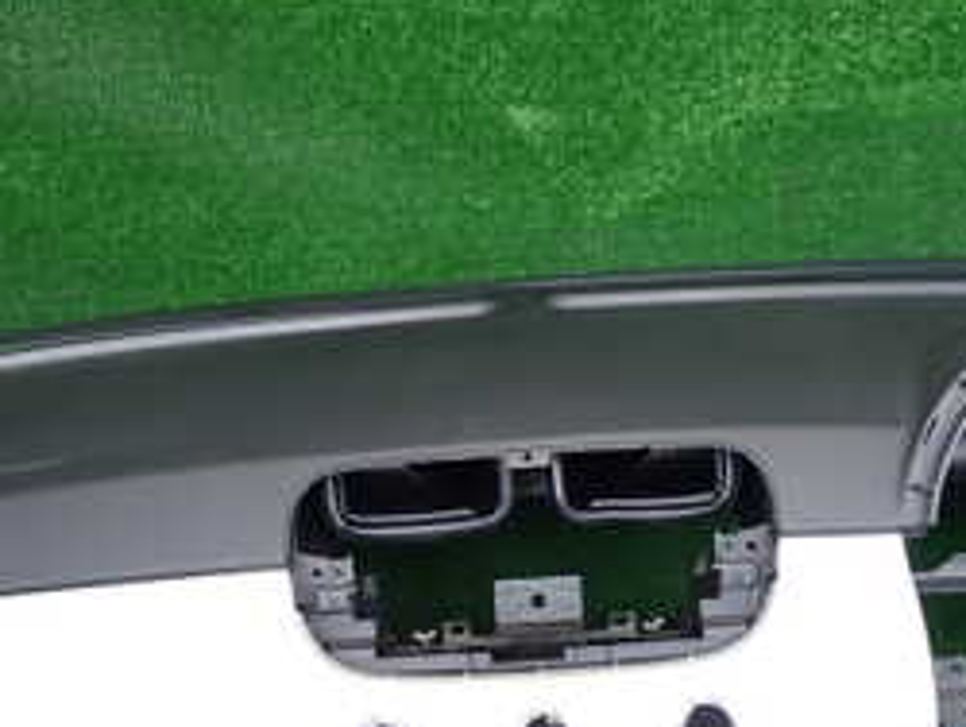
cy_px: 541
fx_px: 1676
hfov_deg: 32.1
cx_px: 541
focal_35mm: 60
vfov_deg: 24.2
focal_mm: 4.5
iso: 200
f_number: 2
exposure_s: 1/50
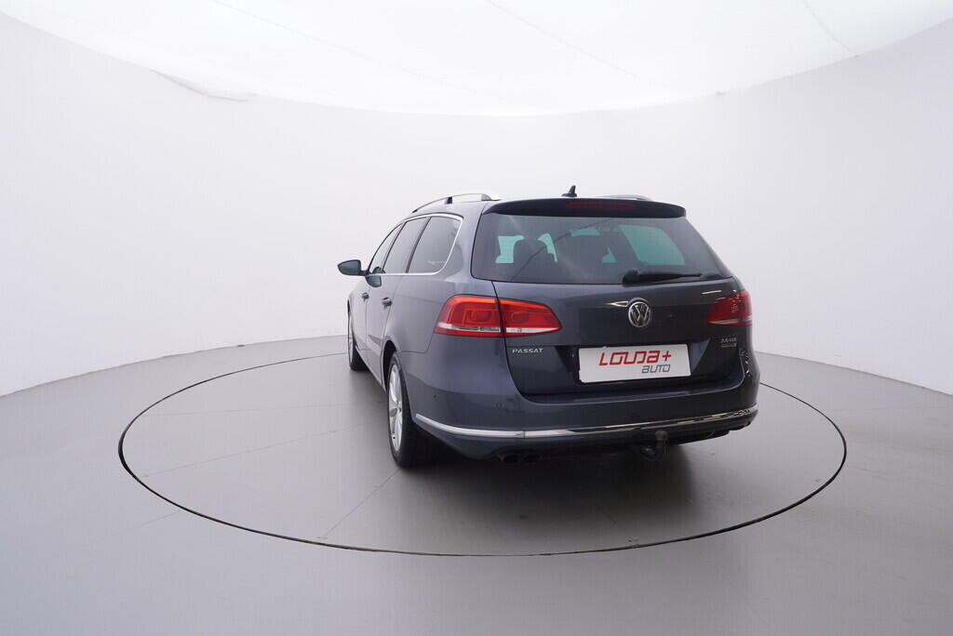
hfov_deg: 77.3
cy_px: 318
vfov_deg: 56.2
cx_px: 476
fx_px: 596
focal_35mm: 22
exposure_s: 1/80
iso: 200
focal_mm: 15
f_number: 5
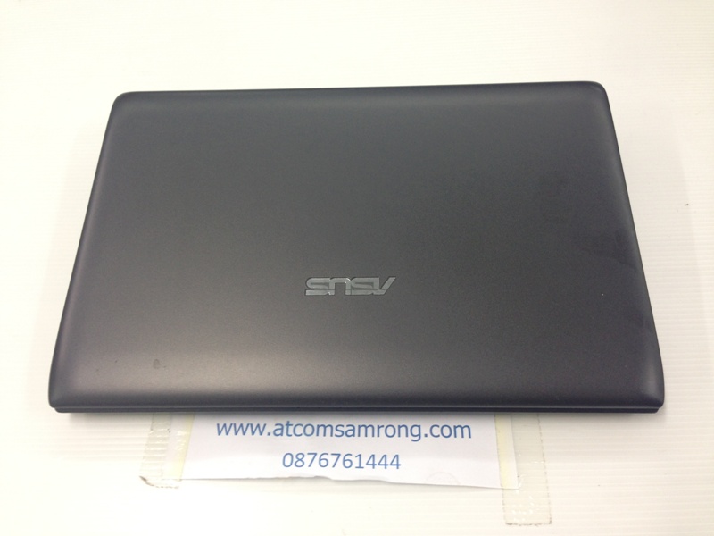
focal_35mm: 33
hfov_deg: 55.4
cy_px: 268
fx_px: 681
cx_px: 357
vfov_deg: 42.9
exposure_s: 1/20
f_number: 2.4
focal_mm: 4.12
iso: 80
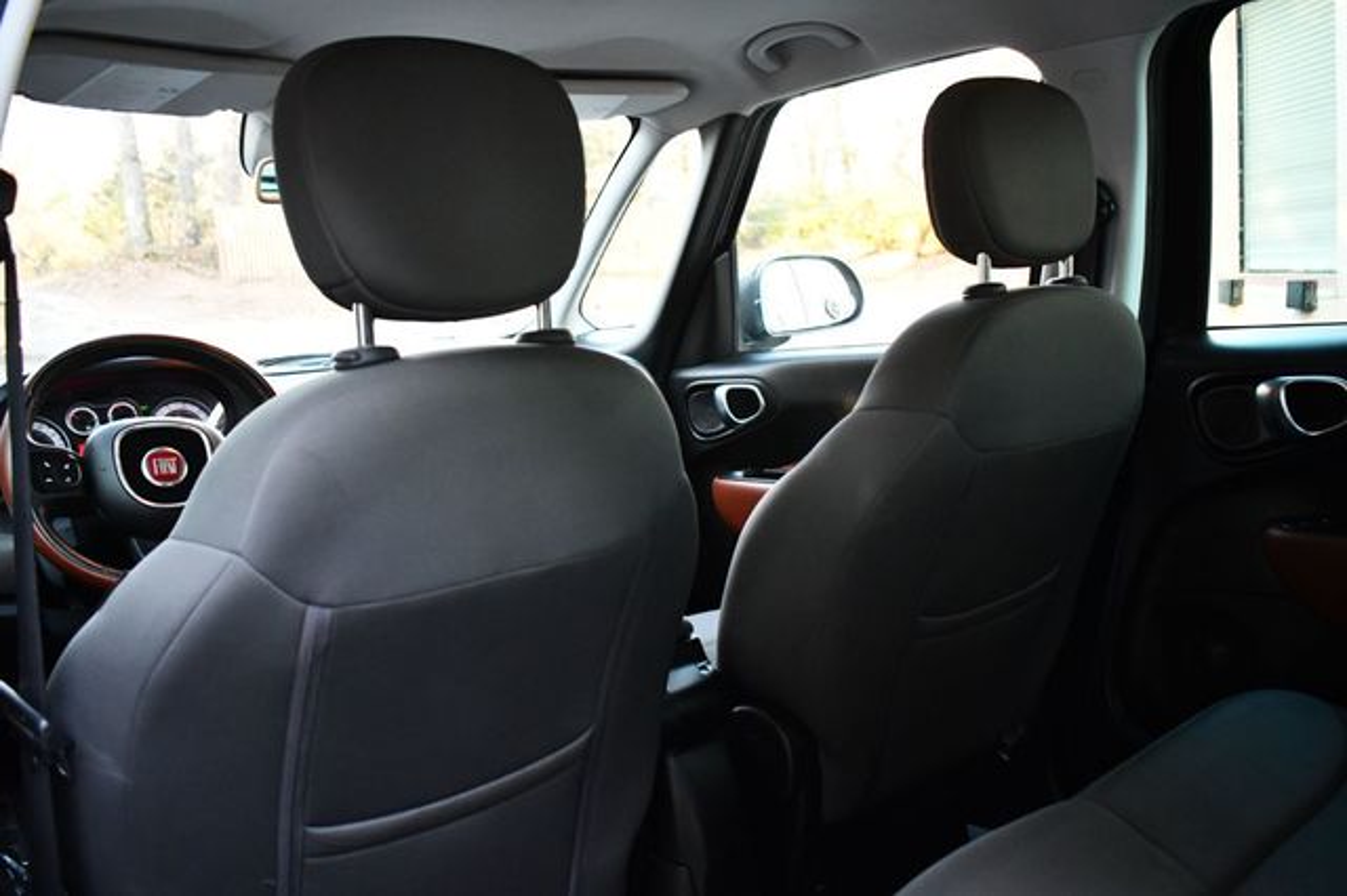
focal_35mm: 30
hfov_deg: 62.0
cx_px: 674
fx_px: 1122
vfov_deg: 43.6
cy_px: 448
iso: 3200
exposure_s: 1/125
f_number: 3.8
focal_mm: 20
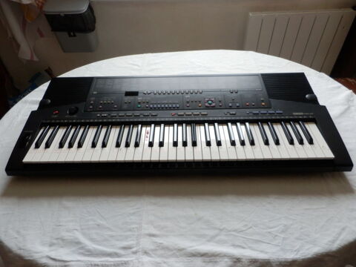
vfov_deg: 56.8
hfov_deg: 71.6
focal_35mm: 24
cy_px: 134
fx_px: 247
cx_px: 178
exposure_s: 1/30
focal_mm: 4.2
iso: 320
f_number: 3
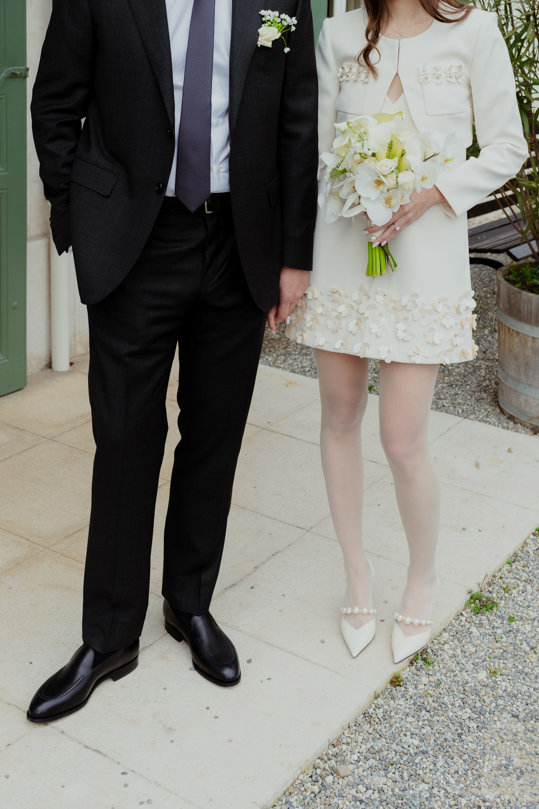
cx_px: 270
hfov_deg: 37.9
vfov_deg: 54.4
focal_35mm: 35
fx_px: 786
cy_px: 404
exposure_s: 1/250
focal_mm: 35
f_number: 4.5
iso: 100
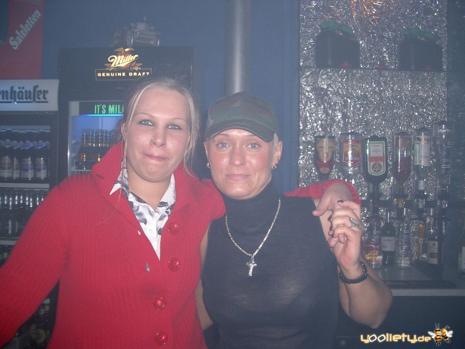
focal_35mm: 35
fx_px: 470
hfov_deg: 52.6
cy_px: 174
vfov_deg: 40.7
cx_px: 232
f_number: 2.6
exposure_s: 1/40
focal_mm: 5.8
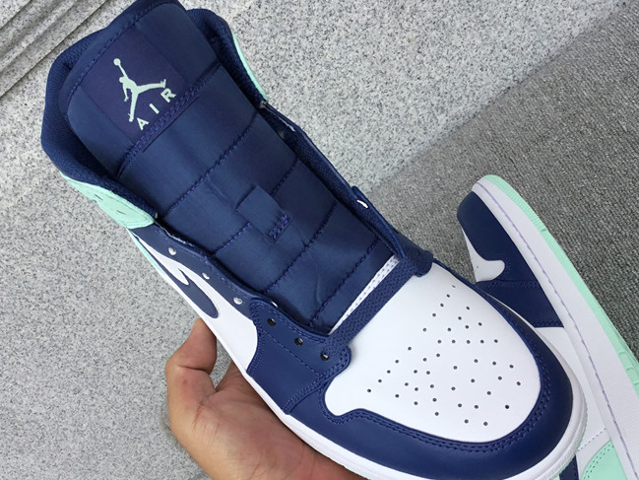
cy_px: 260
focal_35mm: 43
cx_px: 325
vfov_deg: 33.6
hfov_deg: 43.8
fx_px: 794
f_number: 2.4
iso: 25
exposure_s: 1/295
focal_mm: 3.3
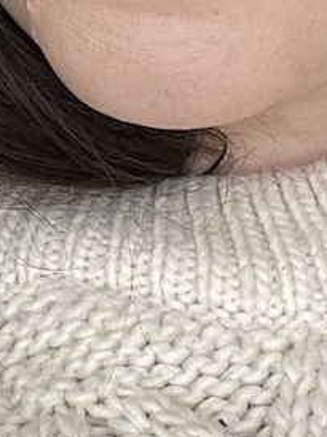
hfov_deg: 10.0
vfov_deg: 13.3
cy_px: 56
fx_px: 1867
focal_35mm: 148
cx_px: 159
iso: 125
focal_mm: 2.71
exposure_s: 1/60
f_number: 2.2
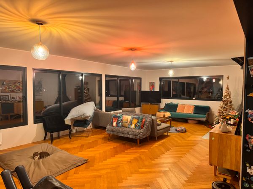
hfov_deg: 71.6
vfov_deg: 56.8
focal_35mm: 24
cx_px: 126
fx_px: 175
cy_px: 94
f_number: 1.78
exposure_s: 1/50
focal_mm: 6.76
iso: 500
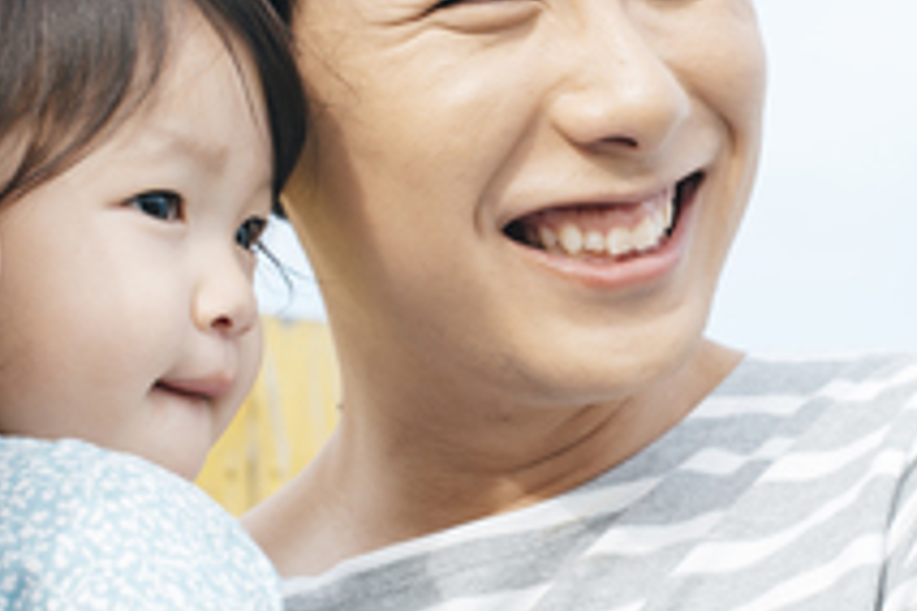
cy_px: 295
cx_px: 663
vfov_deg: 9.1
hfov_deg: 13.6
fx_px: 3821
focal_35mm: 150
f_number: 6.3
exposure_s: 1/200
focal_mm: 50
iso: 160
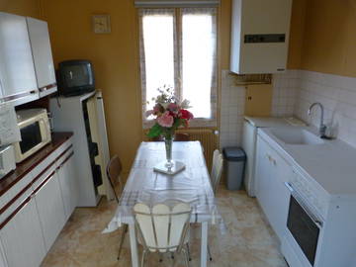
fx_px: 257
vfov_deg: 54.9
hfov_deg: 69.4
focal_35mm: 25
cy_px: 134
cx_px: 178
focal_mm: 4.5
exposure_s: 1/30
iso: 400
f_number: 2.8
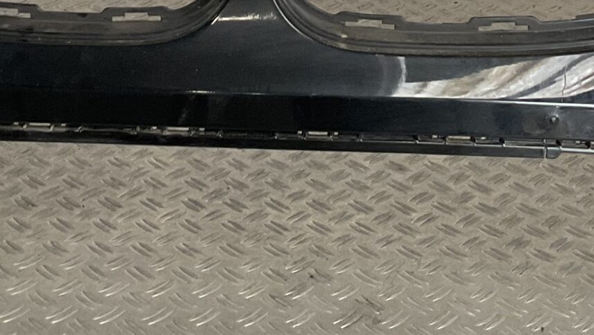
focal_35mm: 94
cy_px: -195
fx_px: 1481
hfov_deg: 22.7
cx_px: 277
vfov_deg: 12.2
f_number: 1.8
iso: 80
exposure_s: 1/50
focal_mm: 3
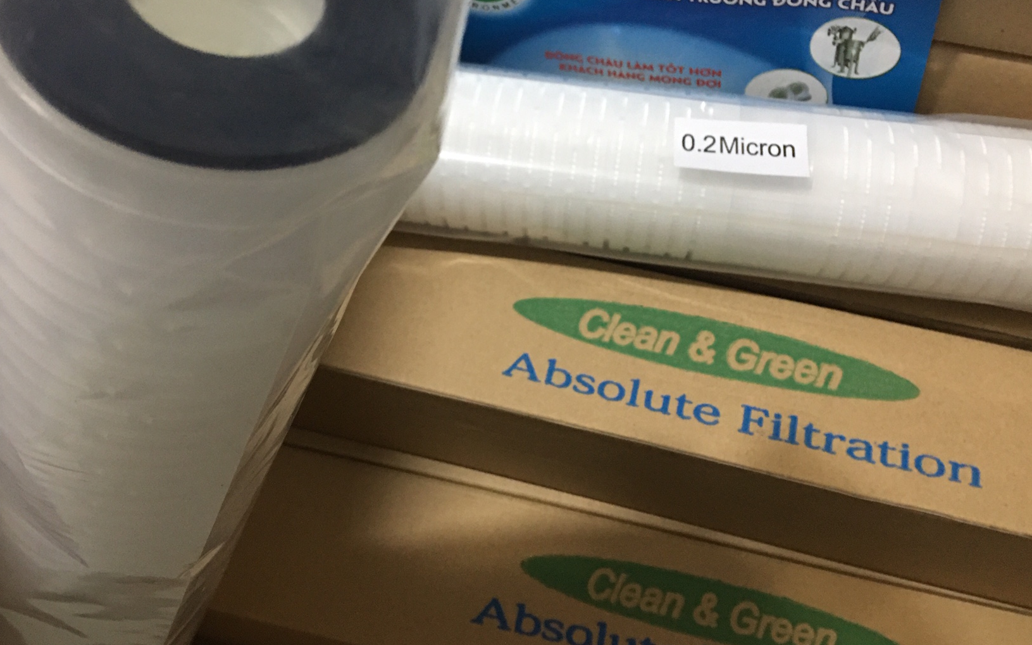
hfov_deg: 51.5
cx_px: 487
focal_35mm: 38
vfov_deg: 33.3
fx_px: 1069
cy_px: 210
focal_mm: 4.15
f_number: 2.2
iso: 100
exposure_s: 1/8
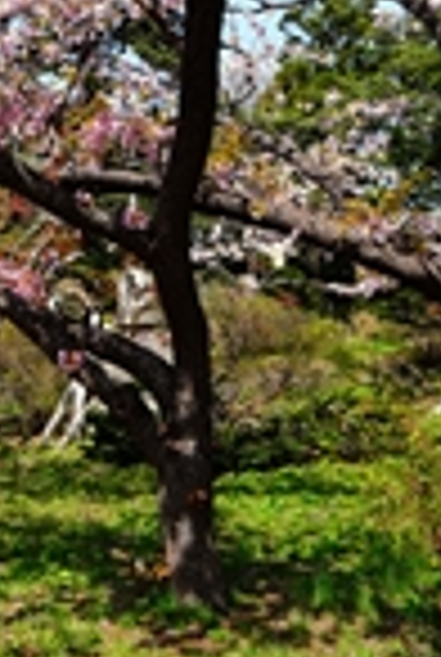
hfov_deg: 31.0
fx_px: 750
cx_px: 29
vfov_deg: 44.8
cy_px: 126
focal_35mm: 41
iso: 100
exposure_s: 1/160
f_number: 8
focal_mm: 10
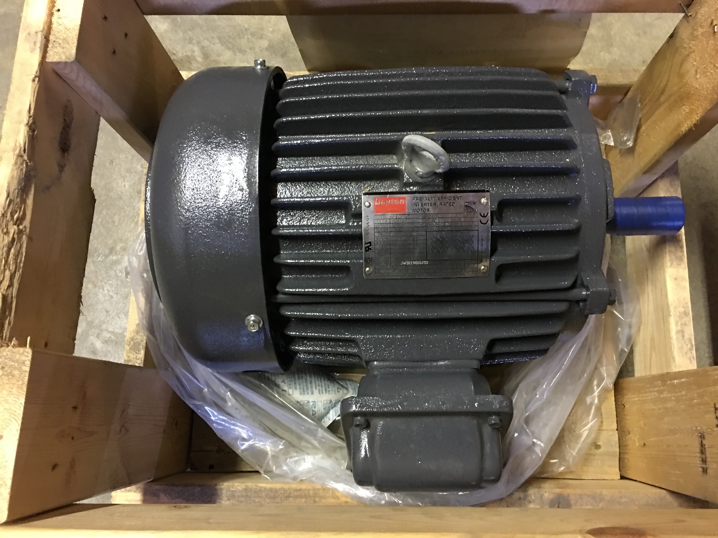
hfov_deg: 61.7
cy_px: 269
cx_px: 359
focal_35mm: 29
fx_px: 602
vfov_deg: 48.2
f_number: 2.2
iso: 64
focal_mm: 4.15
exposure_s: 1/4
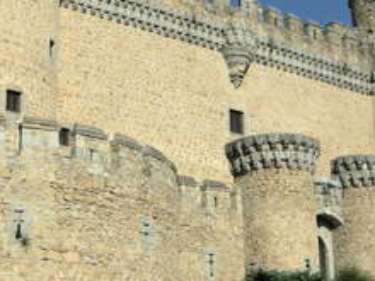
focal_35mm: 82
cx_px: 152
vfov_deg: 17.9
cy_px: 83
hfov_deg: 23.8
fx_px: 888
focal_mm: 7.5
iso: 64
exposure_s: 1/346
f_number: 6.1
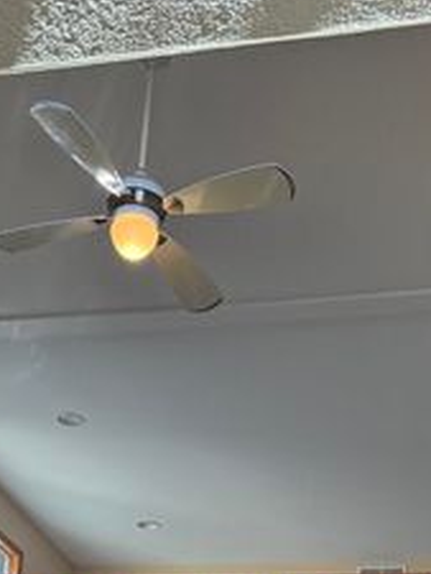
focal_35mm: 71
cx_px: 240
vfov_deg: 24.8
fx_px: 1178
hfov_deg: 20.7
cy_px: 688
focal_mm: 6.76
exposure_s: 1/240
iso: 200
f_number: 1.78
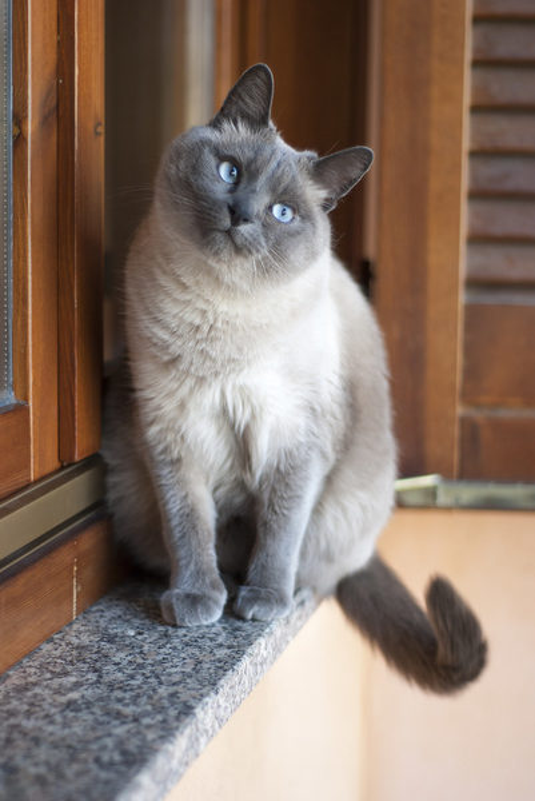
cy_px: 400
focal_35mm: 75
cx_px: 268
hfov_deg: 18.2
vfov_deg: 27.0
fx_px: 1669
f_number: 1.8
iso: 100
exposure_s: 1/320
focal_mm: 50
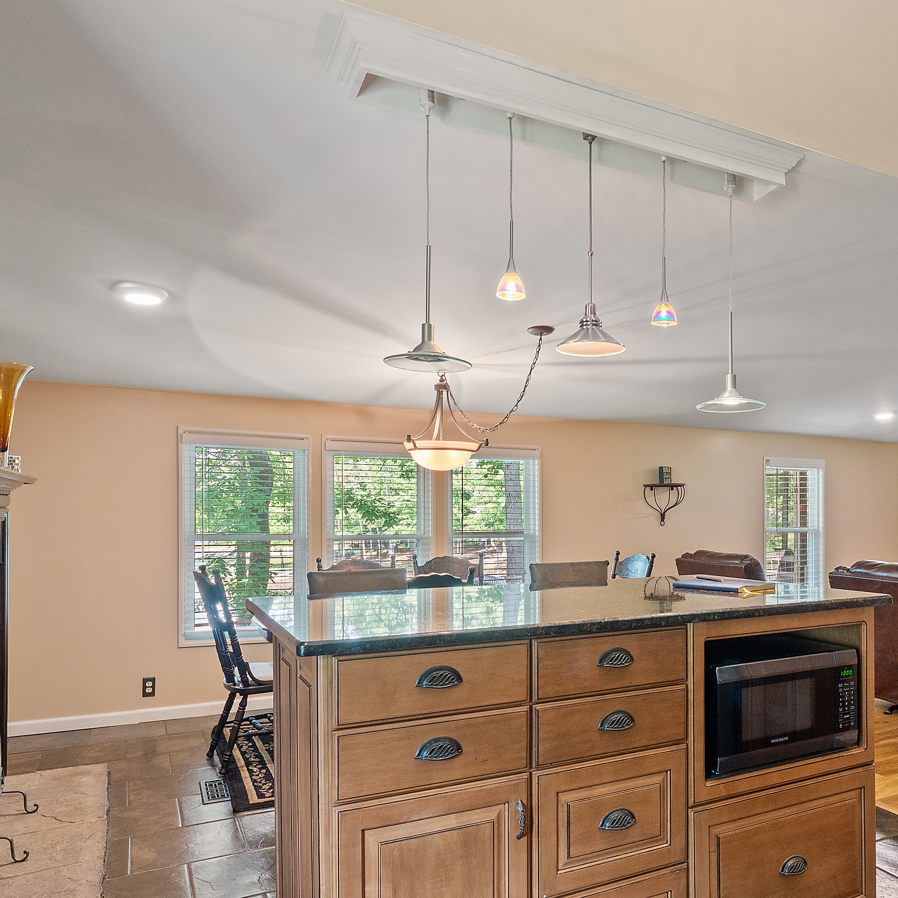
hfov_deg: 60.9
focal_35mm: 25
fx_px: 734
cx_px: 622
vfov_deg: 62.8
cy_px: 490
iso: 400
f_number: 5.6
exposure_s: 1/5
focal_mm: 8
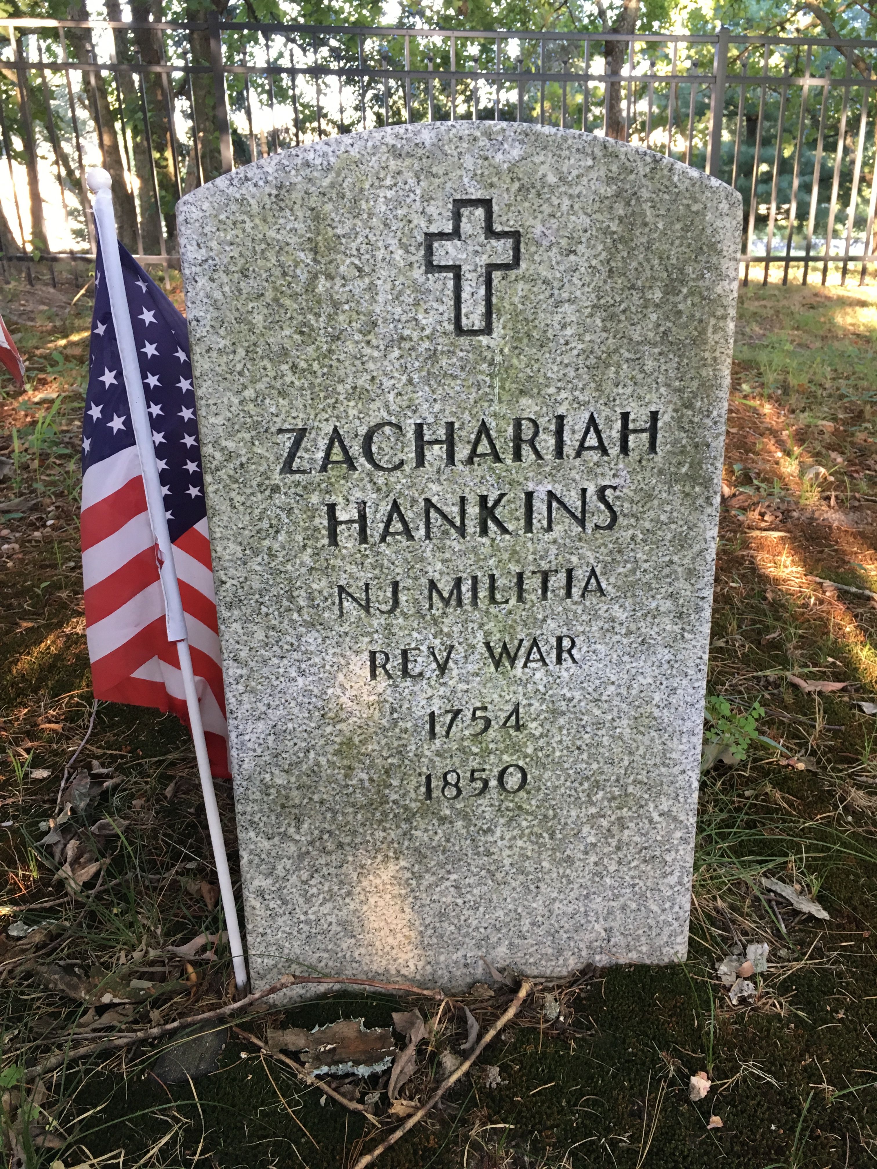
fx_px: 980
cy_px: 584
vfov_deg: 61.7
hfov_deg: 48.2
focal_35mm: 29
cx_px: 438
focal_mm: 4.15
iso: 64
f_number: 2.2
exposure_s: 1/30
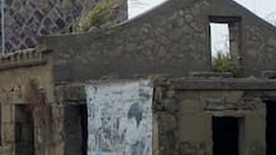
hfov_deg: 14.0
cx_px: -54
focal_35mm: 149
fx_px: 1090
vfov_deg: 8.1
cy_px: 29
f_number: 4
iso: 125
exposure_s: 1/160
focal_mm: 13.92
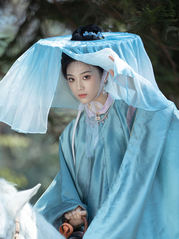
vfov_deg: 8.5
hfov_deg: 6.4
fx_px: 1600
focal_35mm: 232
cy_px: 175
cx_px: 61
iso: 100
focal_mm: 145
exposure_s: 1/500
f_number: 2.8
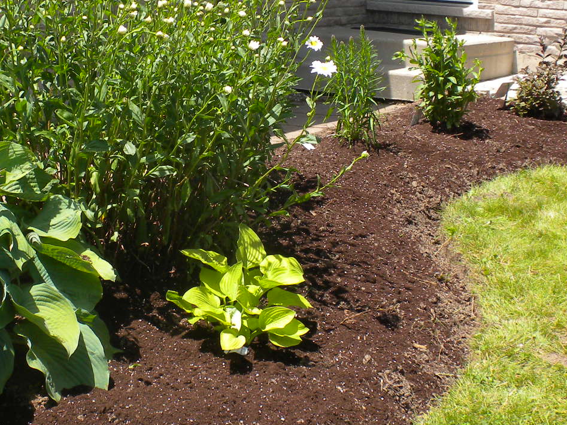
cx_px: 230
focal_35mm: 80
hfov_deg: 24.4
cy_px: 187
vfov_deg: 18.4
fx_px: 1310
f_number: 10
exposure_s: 1/71.8
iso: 64
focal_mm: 6.6
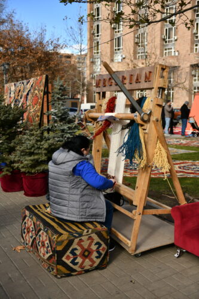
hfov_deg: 33.4
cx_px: 100
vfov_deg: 48.5
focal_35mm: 40
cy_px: 150
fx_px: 332
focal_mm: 40
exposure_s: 1/2000
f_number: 3.2
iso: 200
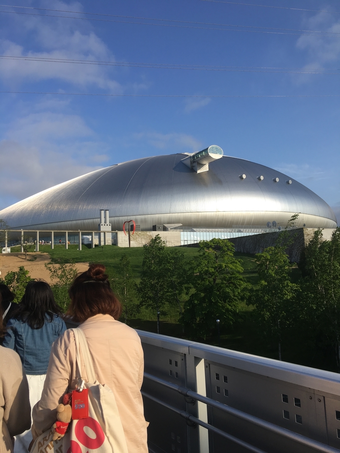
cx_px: 170
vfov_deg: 61.7
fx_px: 380
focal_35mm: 29
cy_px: 226
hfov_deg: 48.2
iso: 25
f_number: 2.2
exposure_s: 1/1374
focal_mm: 4.15
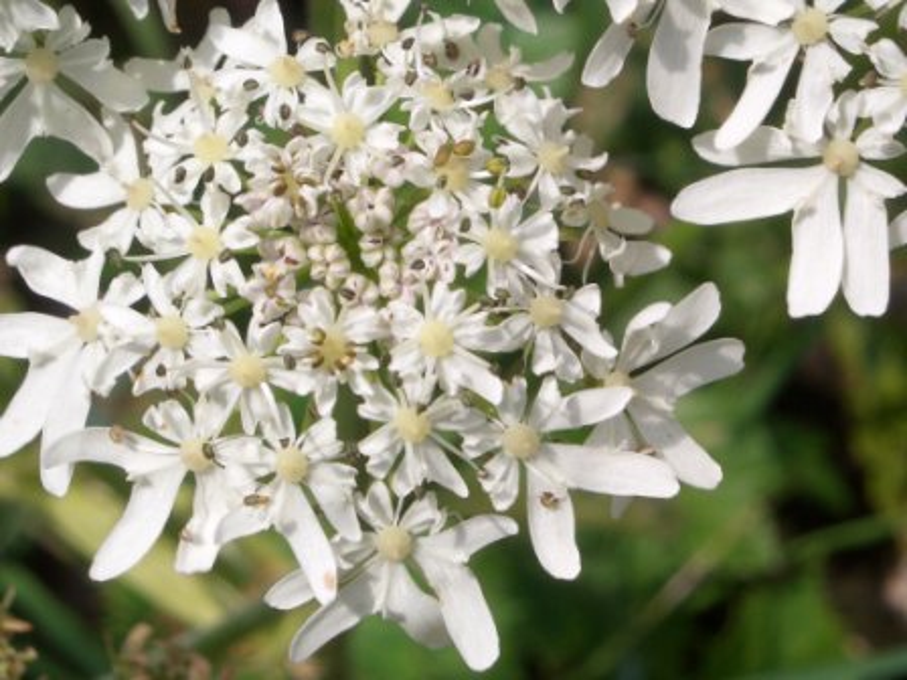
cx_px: 454
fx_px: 2673
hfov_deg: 19.3
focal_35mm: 102
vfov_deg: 14.5
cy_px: 340
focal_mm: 13.5
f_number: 6.6
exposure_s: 1/320
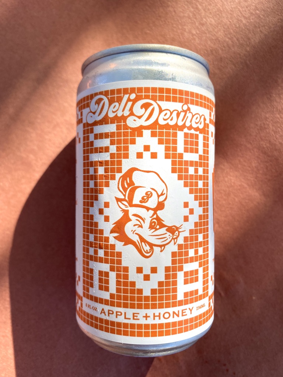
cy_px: 188
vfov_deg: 67.3
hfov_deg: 53.1
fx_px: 283
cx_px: 142
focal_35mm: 26
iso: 32
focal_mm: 4.25
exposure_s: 1/898
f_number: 1.8
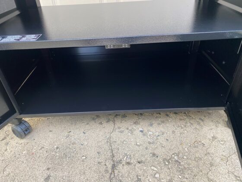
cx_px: 121
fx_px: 182
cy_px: 91
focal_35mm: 26
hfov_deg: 67.3
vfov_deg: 53.1
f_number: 1.8
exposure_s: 1/122
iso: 50
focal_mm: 4.25
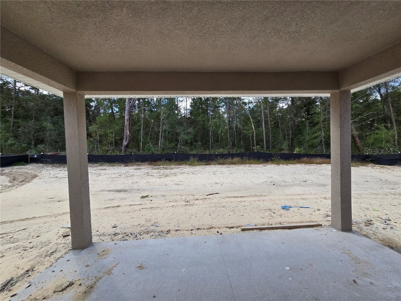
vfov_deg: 89.9
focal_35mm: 13
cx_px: 200
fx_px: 151
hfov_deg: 106.2
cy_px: 150
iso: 125
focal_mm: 2.2
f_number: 2.2
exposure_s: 1/2000
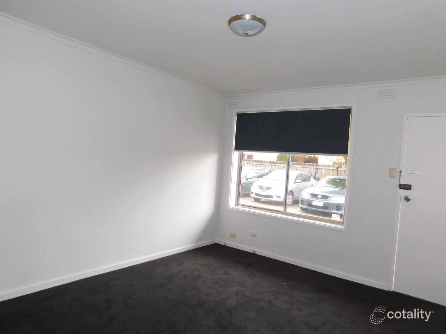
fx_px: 296
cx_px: 223
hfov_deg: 73.9
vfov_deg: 58.9
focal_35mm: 23
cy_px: 167
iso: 200
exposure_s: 1/30
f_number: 3
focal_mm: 4
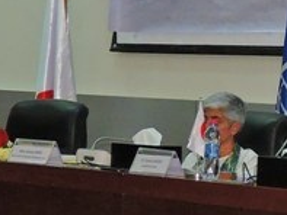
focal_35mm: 203
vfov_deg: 7.3
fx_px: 1684
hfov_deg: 9.6
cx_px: 334
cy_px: 94
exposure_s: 1/60
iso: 800
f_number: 3.6
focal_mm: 8.9
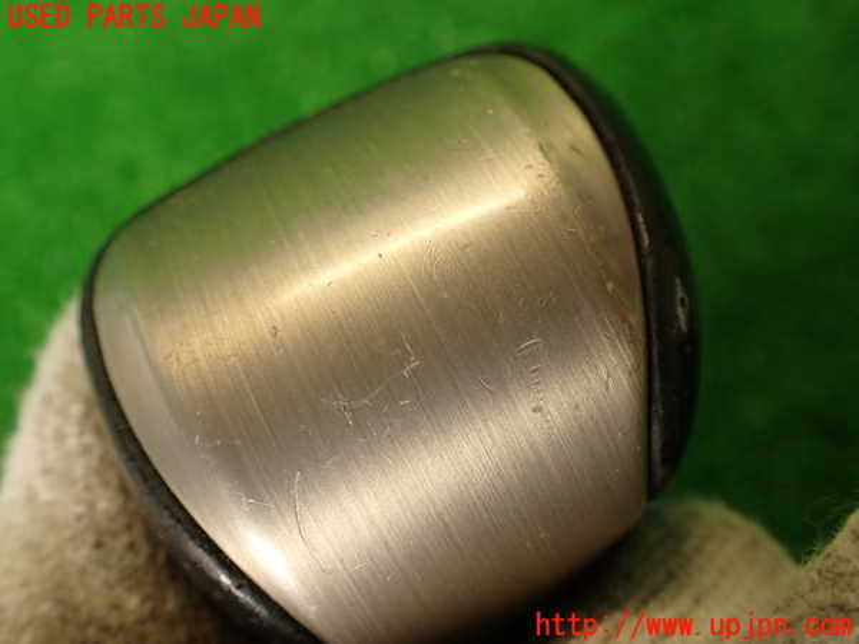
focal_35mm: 32
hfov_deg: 56.8
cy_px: 322
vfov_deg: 44.2
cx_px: 430
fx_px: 794
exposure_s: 1/60
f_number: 2.4
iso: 160
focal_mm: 5.79
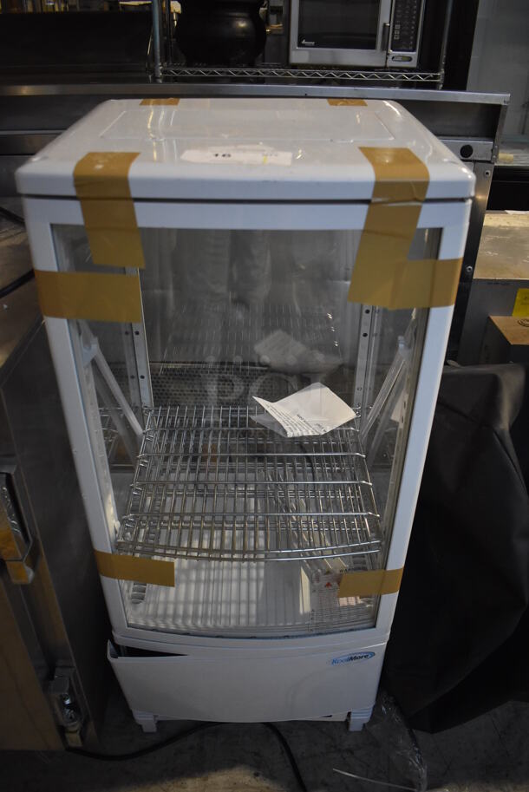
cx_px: 264
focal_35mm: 27
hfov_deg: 48.0
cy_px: 396
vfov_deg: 67.3
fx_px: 594
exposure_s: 1/125
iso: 2200
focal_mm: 18
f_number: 3.5
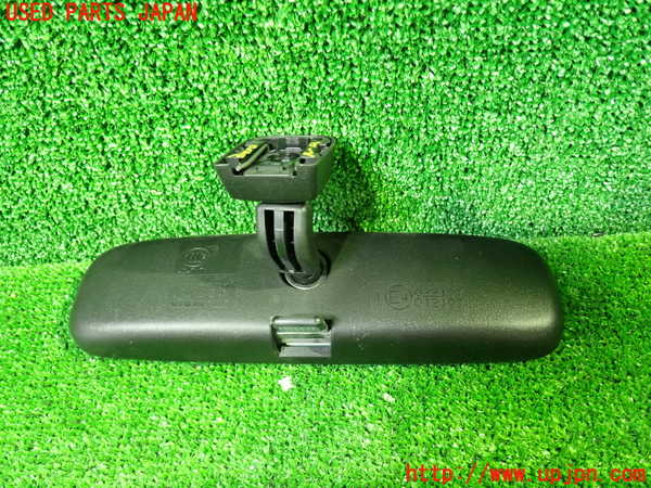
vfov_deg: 46.8
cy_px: 244
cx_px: 326
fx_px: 564
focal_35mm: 30
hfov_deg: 60.0
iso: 800
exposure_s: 1/13
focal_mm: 5.4
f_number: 2.3
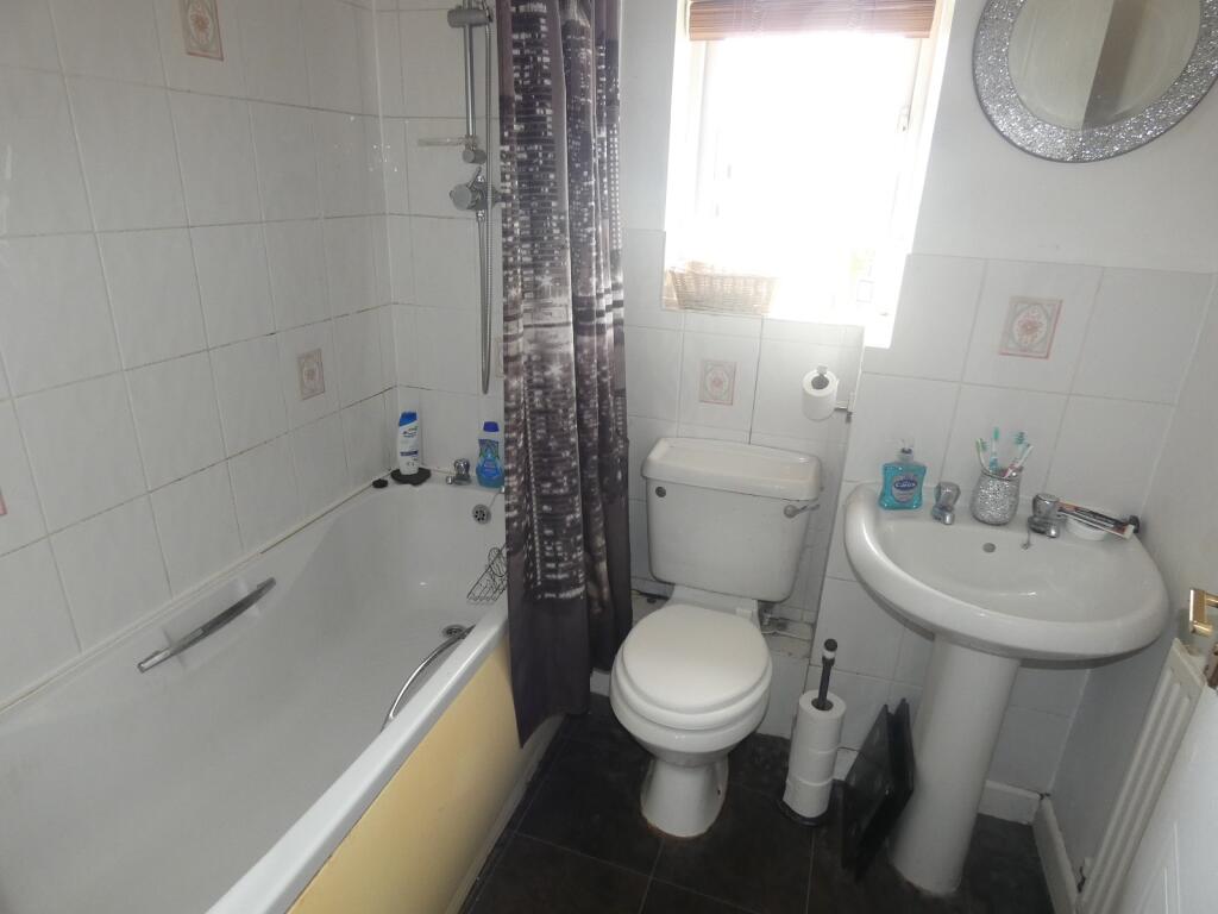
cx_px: 609
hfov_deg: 81.7
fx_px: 704
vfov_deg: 66.0
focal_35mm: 20
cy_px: 457
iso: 250
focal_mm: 3.6
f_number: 2.8
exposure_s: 1/60
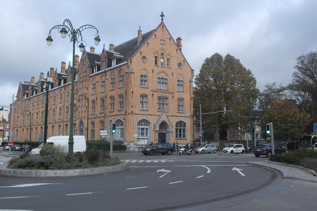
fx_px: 264
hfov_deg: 61.9
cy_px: 106
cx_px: 158
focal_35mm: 30
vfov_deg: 43.6
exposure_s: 1/160
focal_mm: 20
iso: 100
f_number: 5
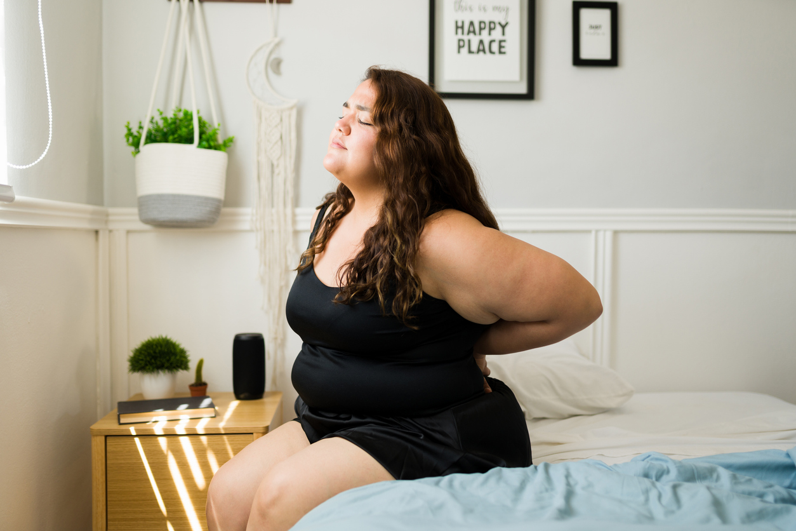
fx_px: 774
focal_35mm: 35
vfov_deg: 37.9
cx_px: 398
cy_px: 266
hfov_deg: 54.4
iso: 250
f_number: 1.8
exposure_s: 1/160
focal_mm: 35
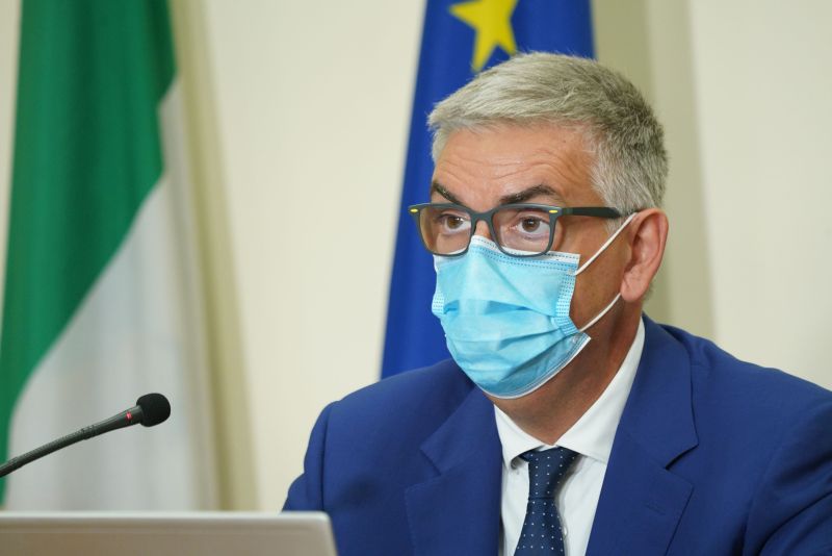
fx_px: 6797
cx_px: 416
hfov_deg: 7.0
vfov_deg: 4.7
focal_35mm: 294
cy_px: 278
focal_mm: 294
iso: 5000
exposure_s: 1/160
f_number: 5.6
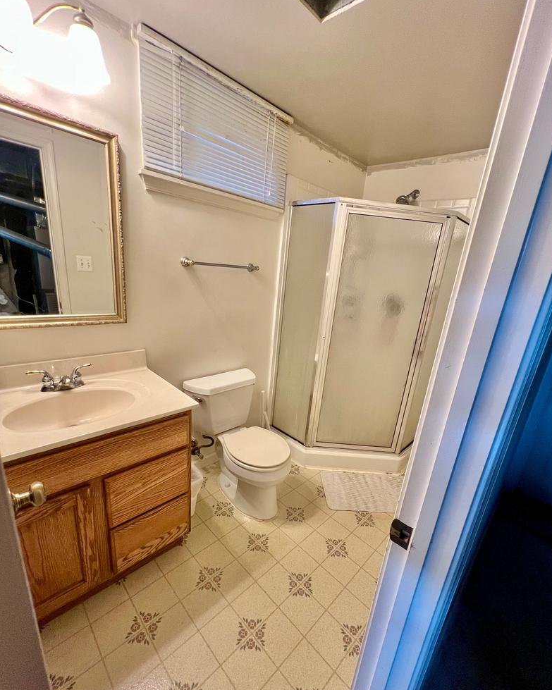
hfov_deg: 87.9
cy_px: 366
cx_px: 284
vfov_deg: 100.6
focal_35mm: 14
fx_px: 286
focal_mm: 1.57
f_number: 1.8
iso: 250
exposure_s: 1/60
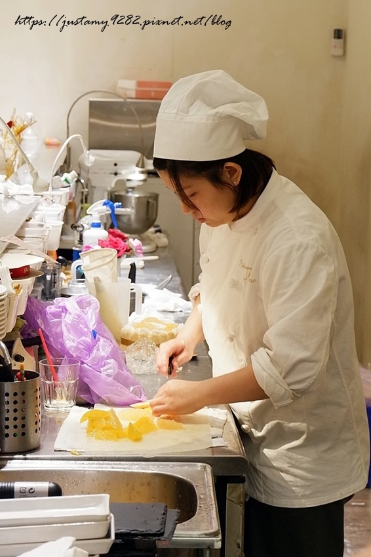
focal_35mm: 75
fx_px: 1160
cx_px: 186
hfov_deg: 18.2
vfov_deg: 27.0
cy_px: 278
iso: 3200
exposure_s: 1/50
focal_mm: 50
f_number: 5.6
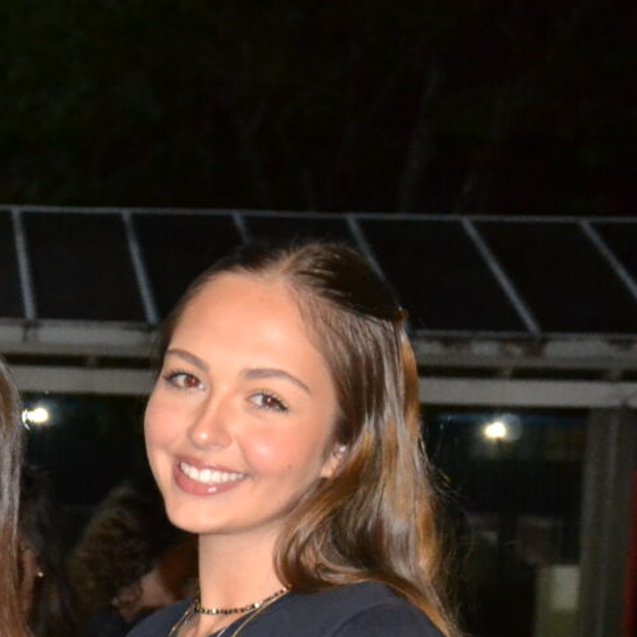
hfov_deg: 8.6
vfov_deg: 9.0
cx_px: -630
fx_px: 4018
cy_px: 748
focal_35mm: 193
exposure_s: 1/60
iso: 3200
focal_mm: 38
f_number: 4.2
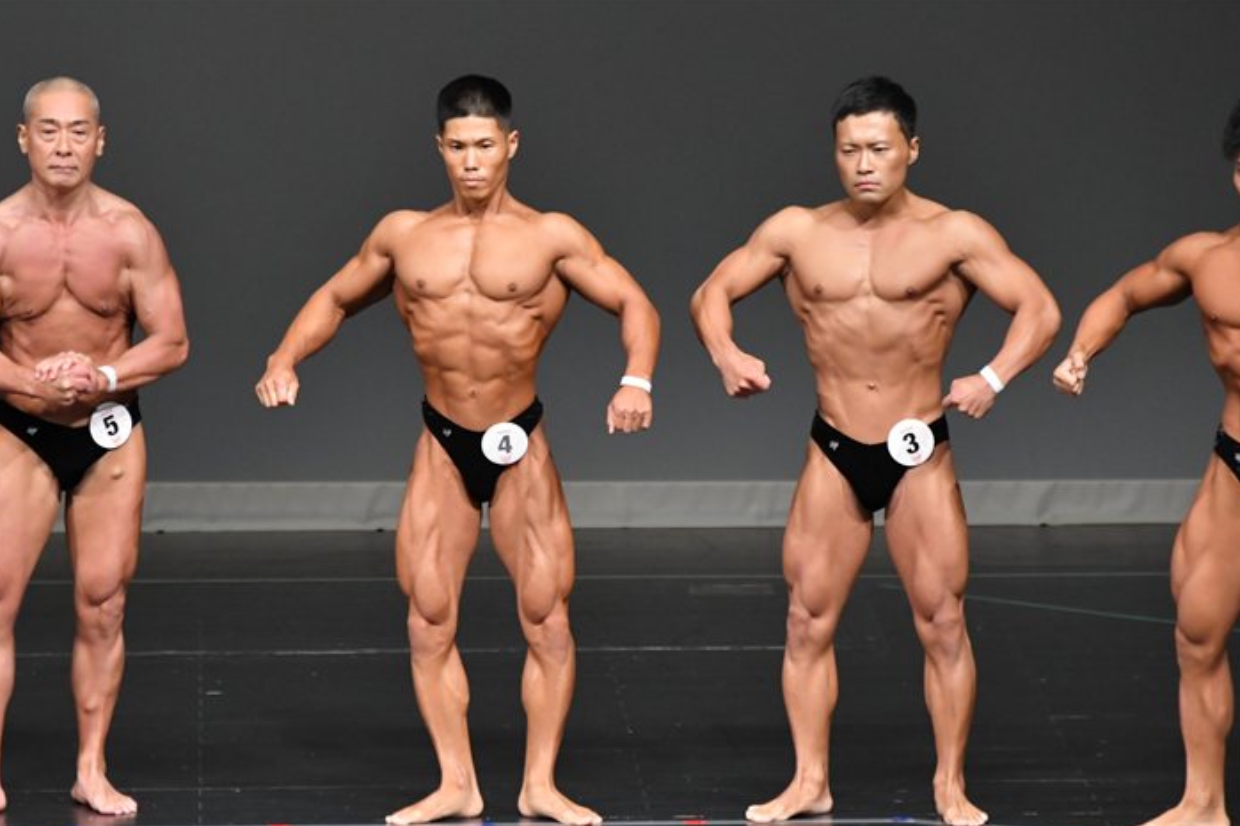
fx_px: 13188
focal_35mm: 383
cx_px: 562
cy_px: 455
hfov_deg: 5.4
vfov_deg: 3.6
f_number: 5.6
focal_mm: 230
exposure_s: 1/400
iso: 4000
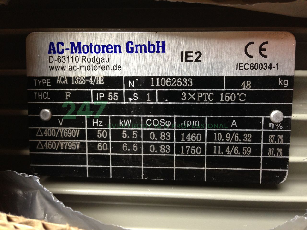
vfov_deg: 42.9
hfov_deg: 55.4
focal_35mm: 33
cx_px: 154
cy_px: 115
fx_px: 293
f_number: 2.4
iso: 100
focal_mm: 4.12
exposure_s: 1/20
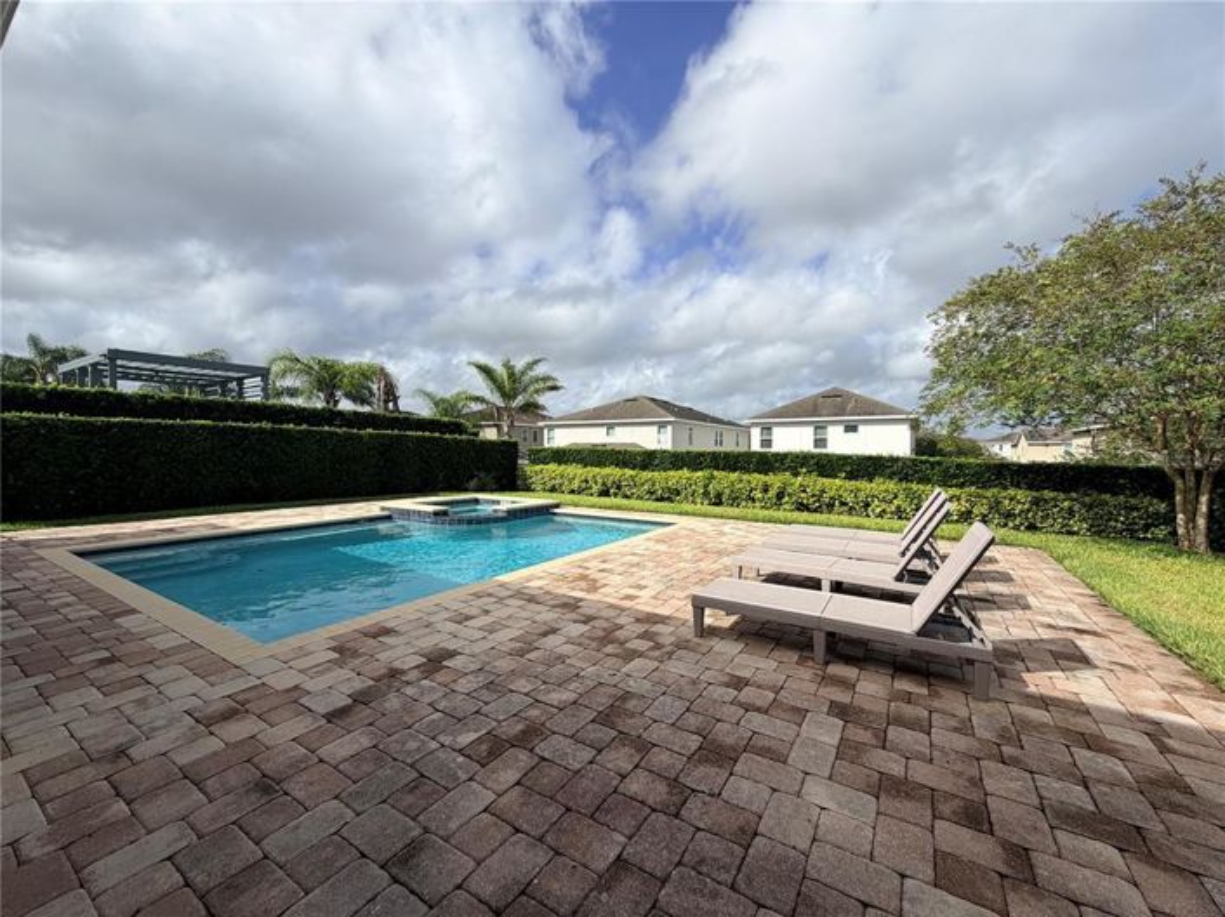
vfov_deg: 85.6
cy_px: 458
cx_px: 612
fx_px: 495
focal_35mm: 14
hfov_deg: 102.1
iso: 20
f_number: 2.2
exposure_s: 1/1368
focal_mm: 2.22
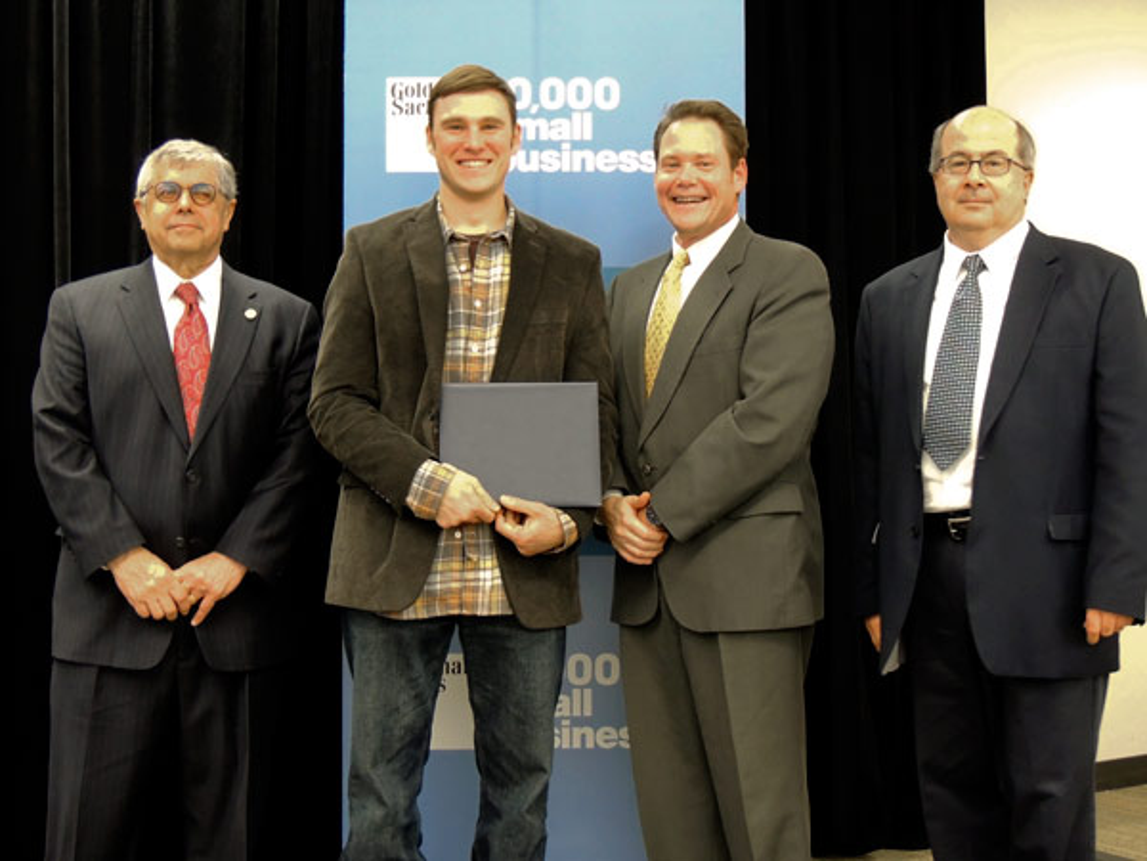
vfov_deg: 29.1
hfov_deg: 38.2
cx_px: 574
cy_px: 430
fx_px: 1657
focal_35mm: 50
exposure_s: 1/10
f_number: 3.6
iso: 800
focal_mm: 8.9
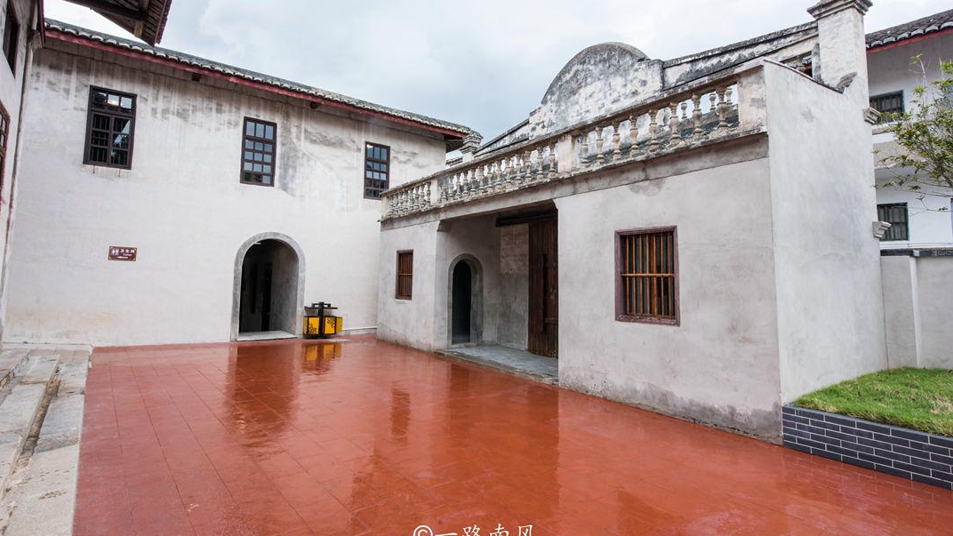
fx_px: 480
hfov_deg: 89.6
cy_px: 234
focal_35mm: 19
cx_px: 476
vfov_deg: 58.2
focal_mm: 18
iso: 640
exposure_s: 1/100
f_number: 13
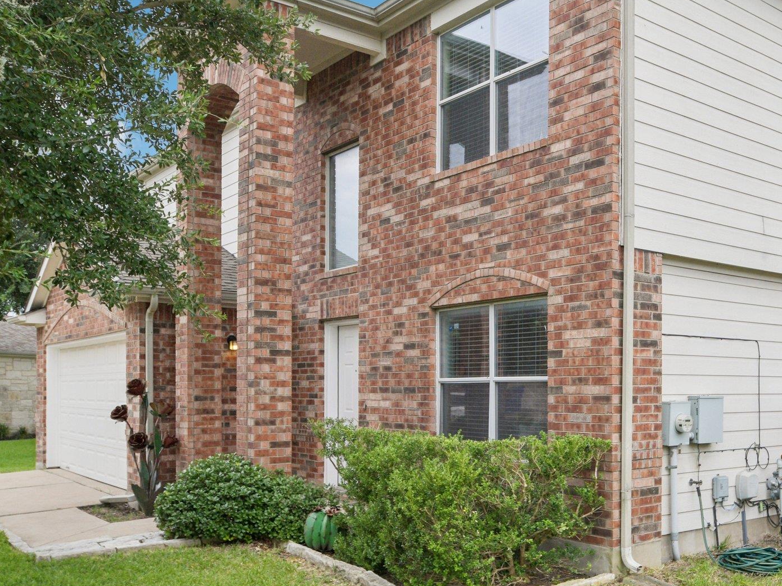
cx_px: 540
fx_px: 768
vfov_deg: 41.7
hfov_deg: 52.6
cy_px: 246
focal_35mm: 34
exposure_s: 1/250
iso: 400
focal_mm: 16
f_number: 8
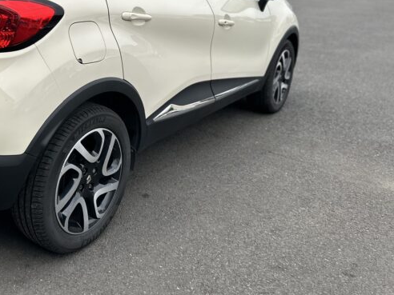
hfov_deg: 45.3
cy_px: 70
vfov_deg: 35.9
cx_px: 74
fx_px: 444
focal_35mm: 39
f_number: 1.78
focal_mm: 6.86
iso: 80
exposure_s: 1/2591
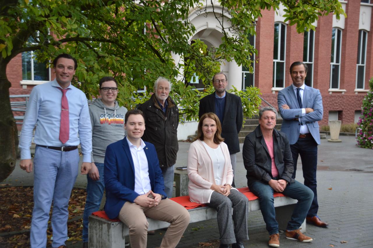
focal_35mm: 48
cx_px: 186
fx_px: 497
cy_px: 124
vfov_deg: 28.0
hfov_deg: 41.1
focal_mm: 32
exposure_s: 1/40
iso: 400
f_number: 4
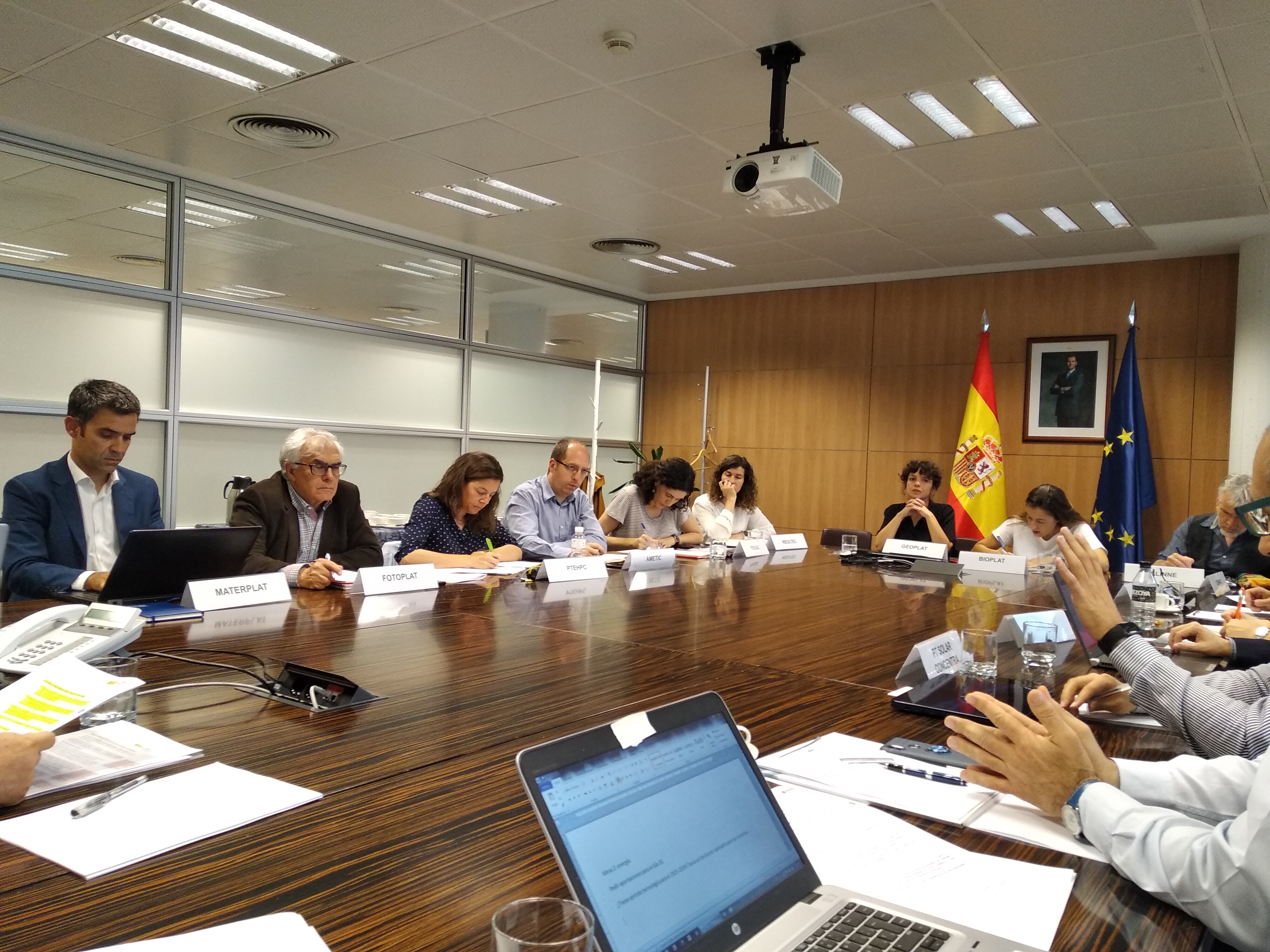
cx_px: 635
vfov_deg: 53.1
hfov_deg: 67.3
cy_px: 476
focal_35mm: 26
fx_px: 954
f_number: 2.2
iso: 640
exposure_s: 1/33
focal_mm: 3.81
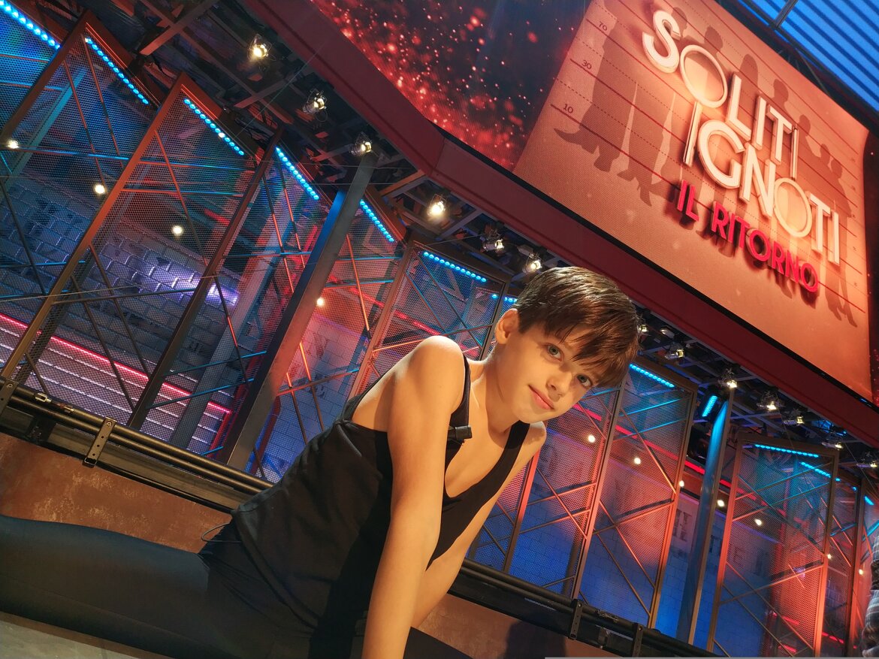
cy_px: 330
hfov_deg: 56.8
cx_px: 440
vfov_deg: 44.1
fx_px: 812
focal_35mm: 32
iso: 223
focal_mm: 4.5
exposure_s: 1/33
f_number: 2
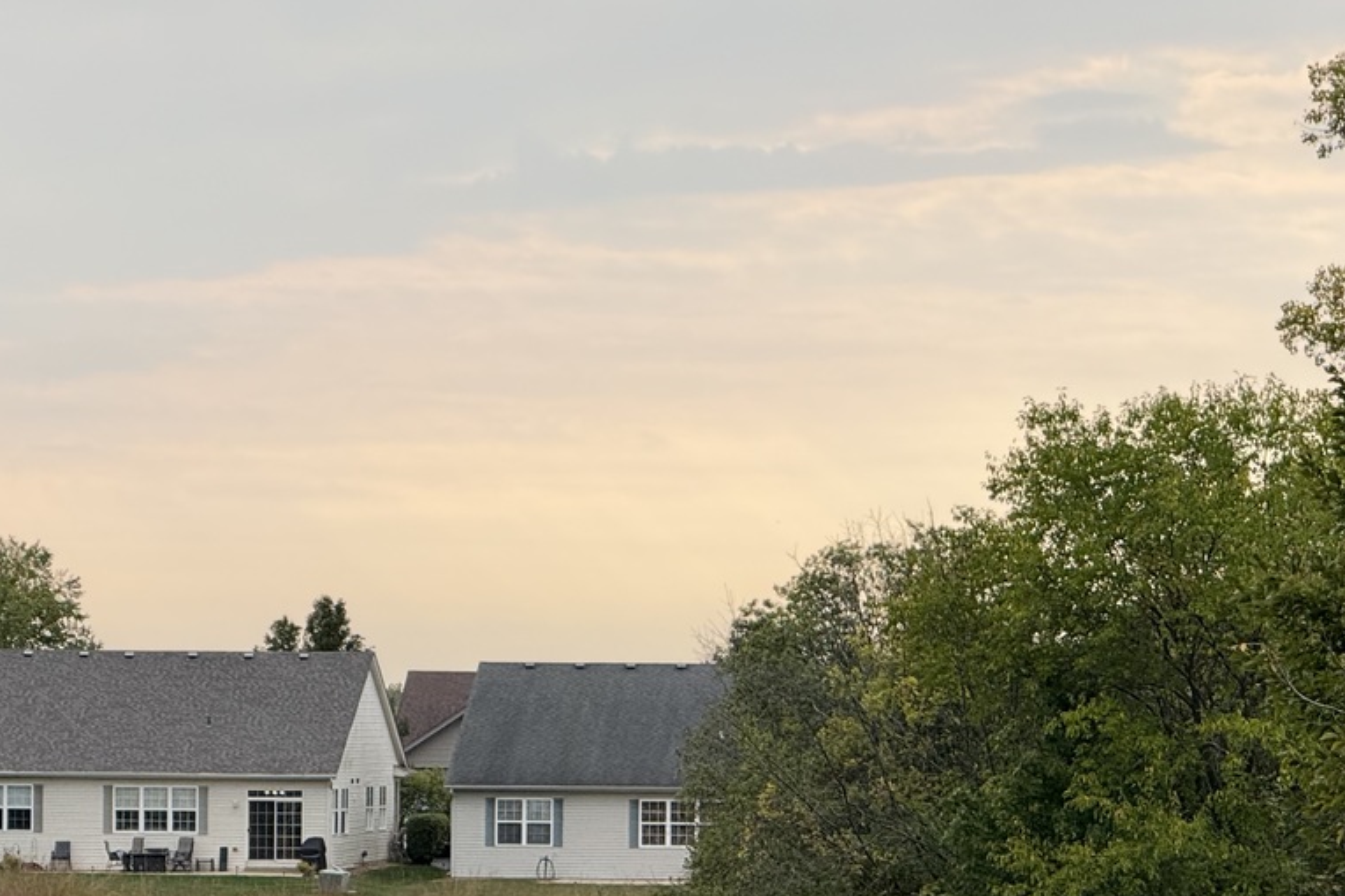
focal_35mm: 235
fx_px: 8779
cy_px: 877
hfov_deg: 8.7
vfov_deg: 5.8
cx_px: 220
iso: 50
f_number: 2.8
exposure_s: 1/554
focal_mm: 15.66
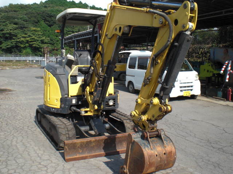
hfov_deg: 49.0
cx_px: 116
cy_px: 87
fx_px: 256
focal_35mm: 38
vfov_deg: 37.7
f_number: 5.6
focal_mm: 6.3
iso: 64
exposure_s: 1/250
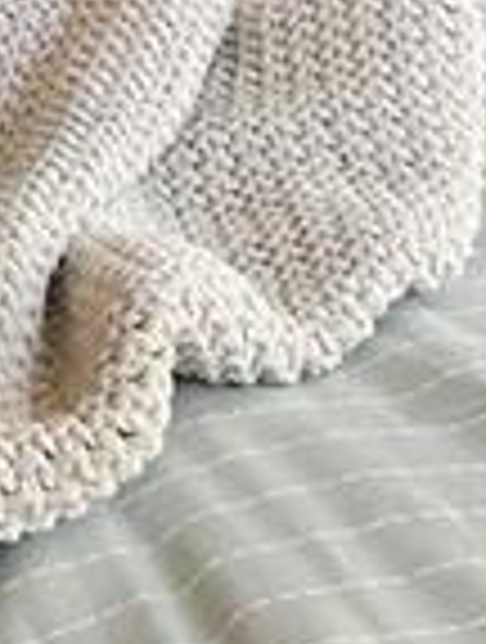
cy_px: -554
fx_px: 2795
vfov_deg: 12.0
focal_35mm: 150
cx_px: -270
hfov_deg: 9.6
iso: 50
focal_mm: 3
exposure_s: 1/60
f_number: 1.8
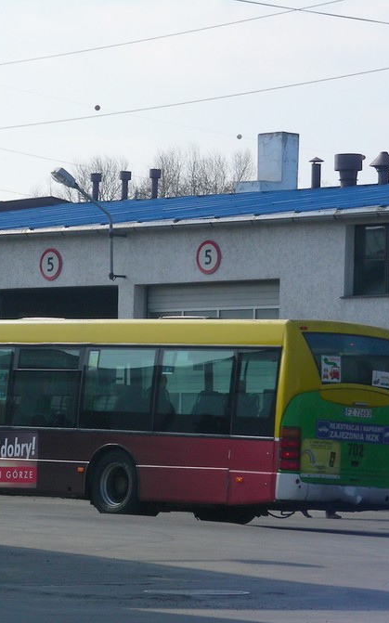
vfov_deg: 11.5
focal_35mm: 182
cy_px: 312
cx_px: 83
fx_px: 3089
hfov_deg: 7.2
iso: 50
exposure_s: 1/886
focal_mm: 21.3
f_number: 4
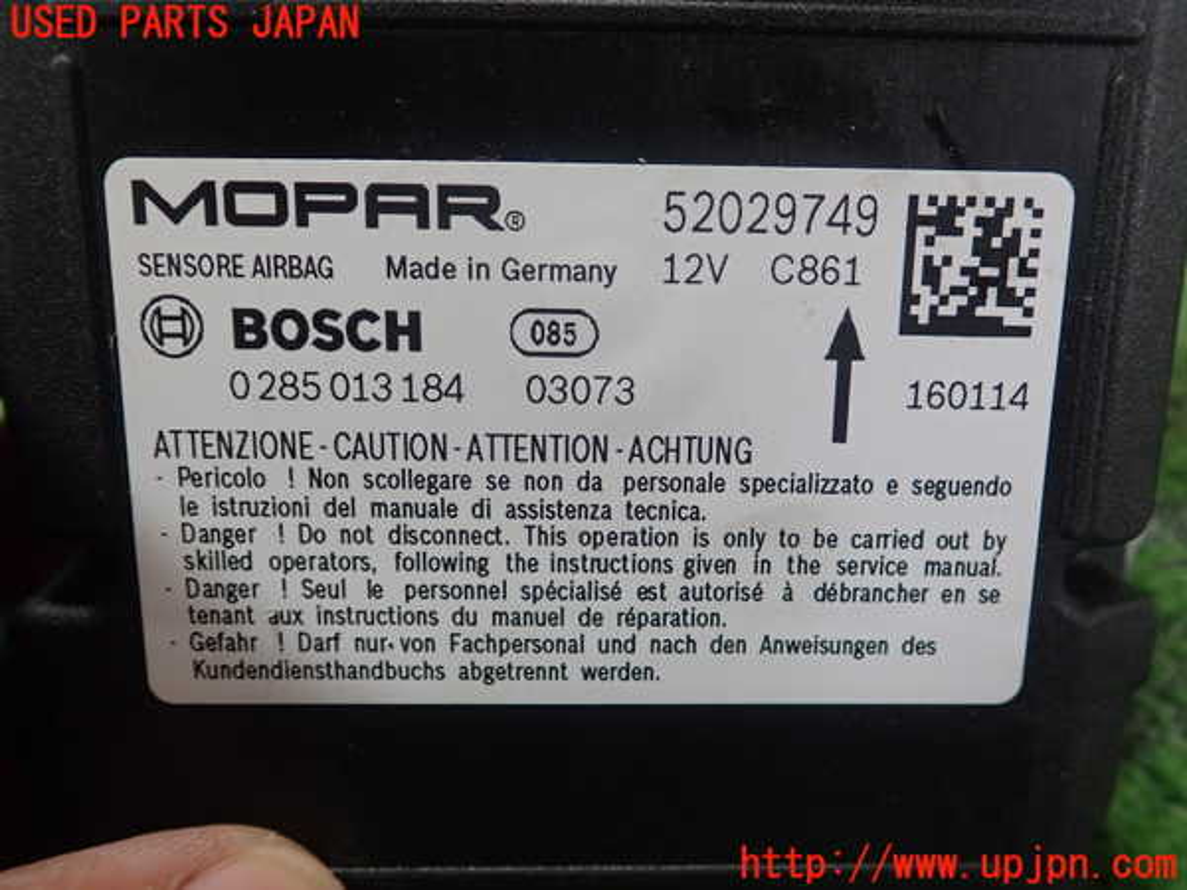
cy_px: 445
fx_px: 1029
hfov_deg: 60.0
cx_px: 594
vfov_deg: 46.8
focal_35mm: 30
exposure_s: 1/125
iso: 250
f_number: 2.3
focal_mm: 5.5
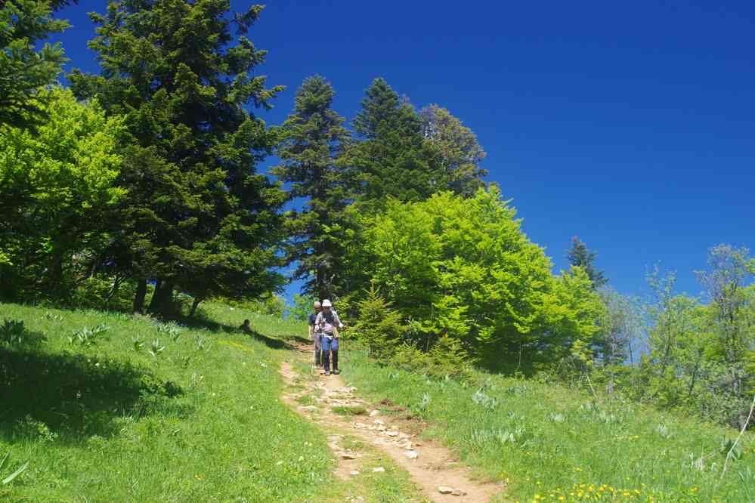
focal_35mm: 39
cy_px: 252
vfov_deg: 34.2
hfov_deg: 49.6
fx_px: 818
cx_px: 378
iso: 200
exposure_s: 1/50
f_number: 9
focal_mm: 26
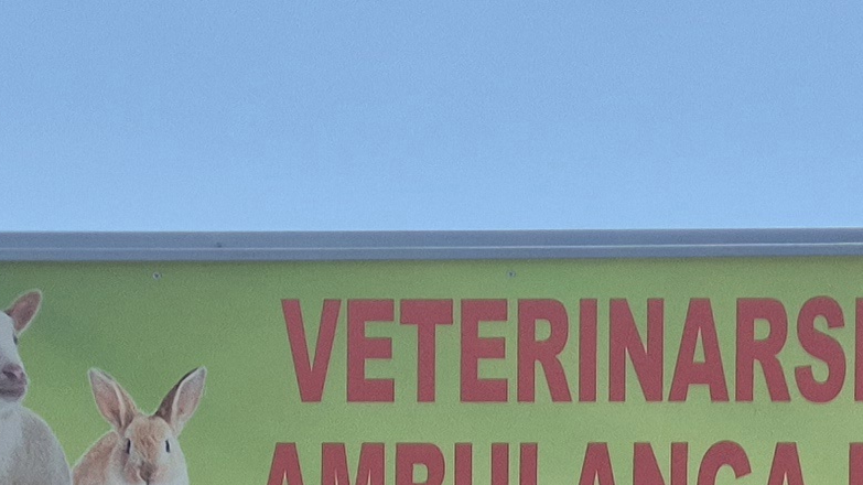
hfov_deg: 16.4
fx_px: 2928
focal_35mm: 128
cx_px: 865
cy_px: 1053
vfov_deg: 8.8
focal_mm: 5.4
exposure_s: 1/2500
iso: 25
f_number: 1.8
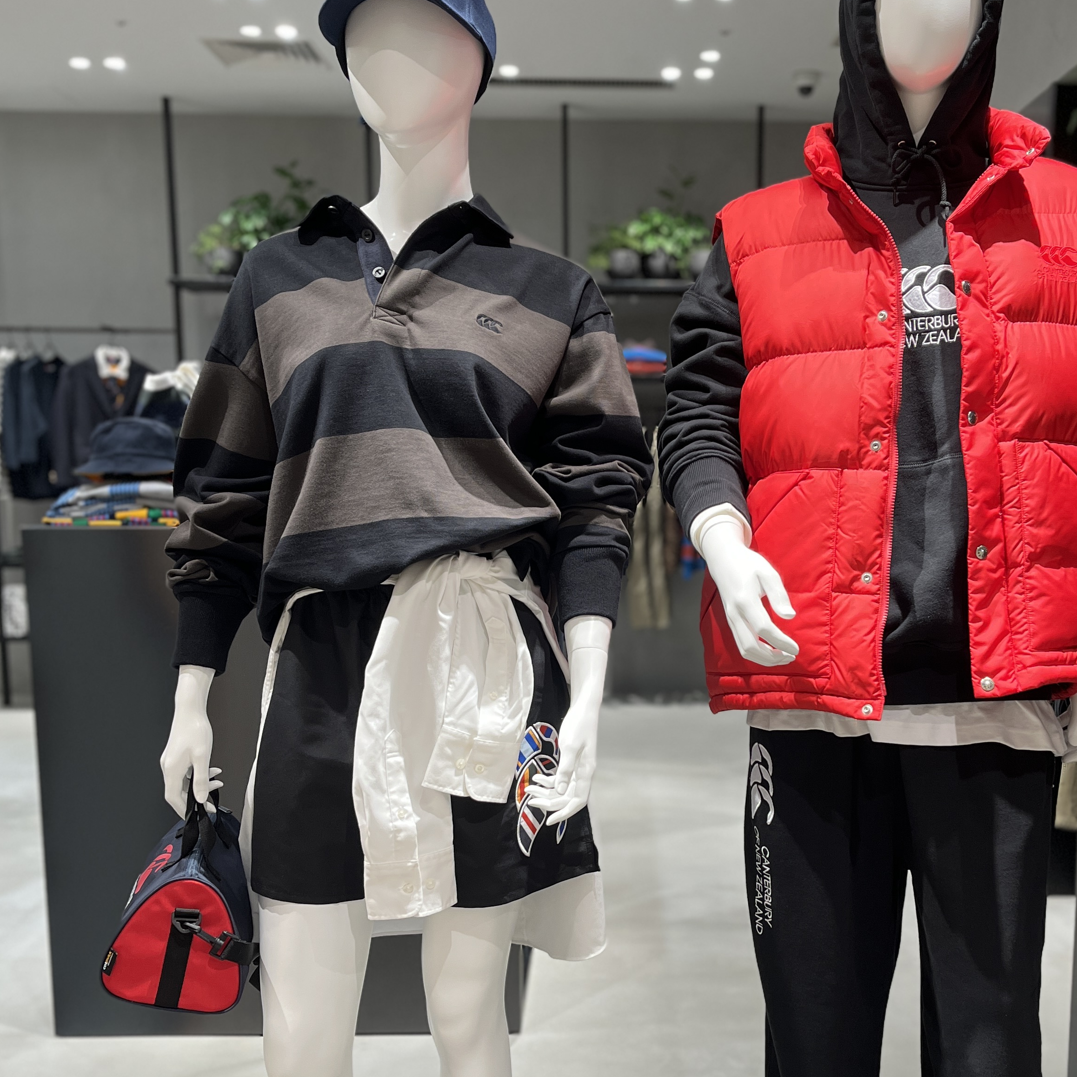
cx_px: 654
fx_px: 1408
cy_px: 656
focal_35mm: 40
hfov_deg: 41.6
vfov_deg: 41.6
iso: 64
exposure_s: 1/115
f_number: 1.6
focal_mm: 5.1
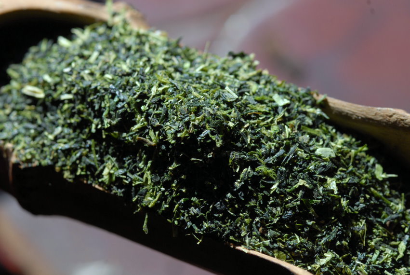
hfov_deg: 13.0
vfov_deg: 8.7
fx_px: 1796
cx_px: 205
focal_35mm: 158
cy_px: 138
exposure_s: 1/320
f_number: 13
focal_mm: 105
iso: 400
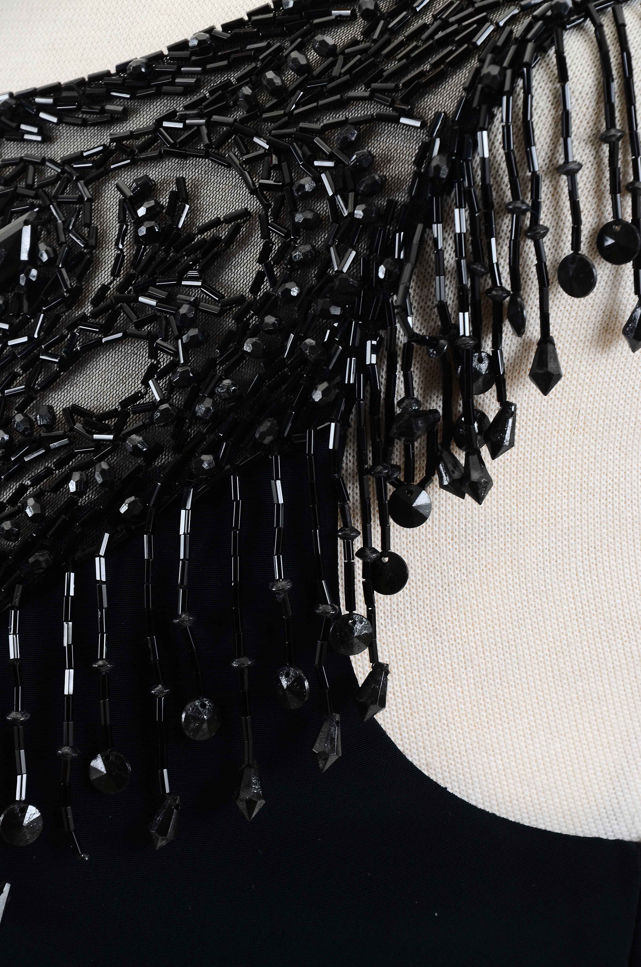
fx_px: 4225
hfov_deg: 8.7
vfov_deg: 13.1
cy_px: 484
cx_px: 320
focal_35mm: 158
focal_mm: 105
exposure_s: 1/60
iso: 160
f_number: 8
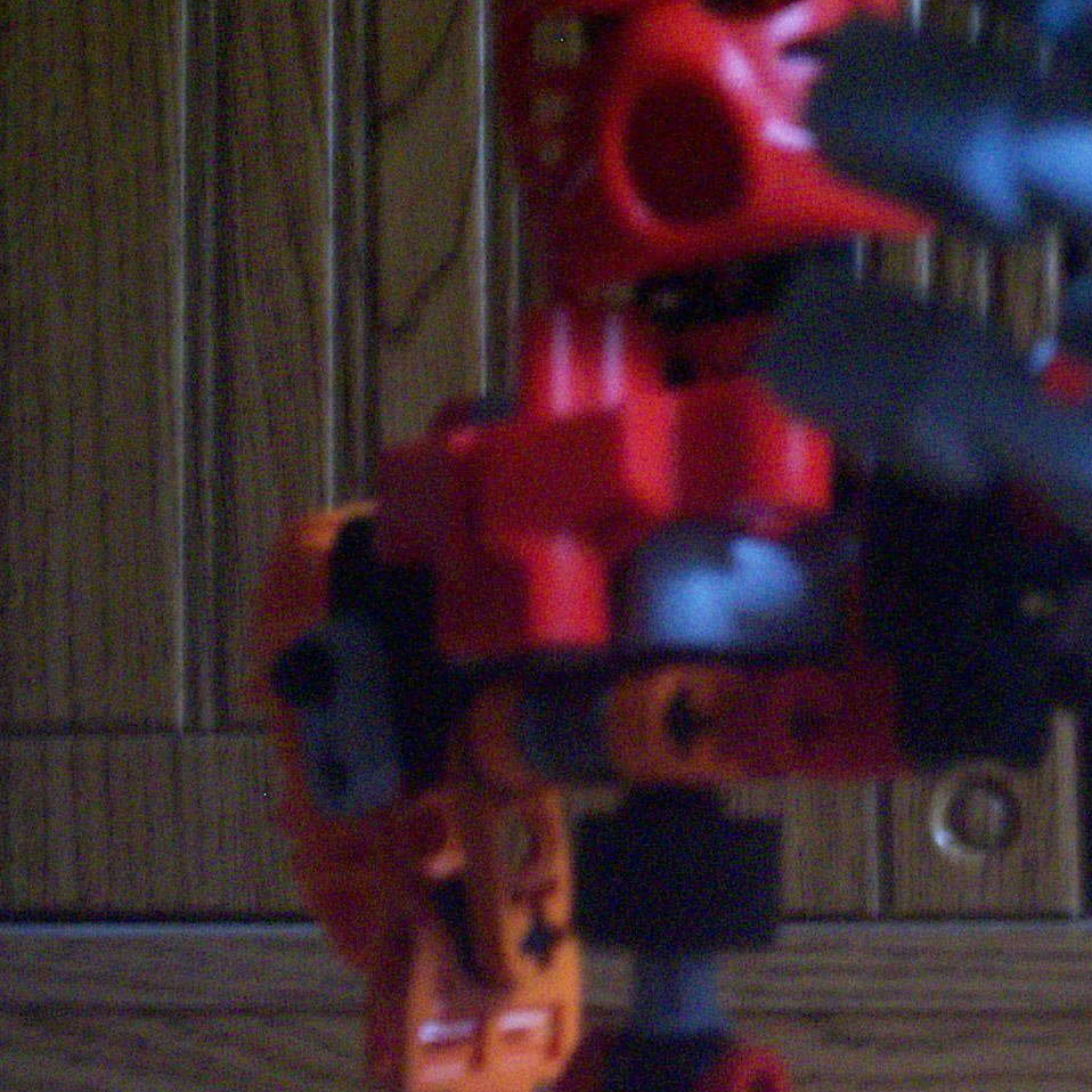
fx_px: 2427
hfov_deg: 25.0
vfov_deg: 25.2
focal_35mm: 68
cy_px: 361
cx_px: 857
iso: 400
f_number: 4.5
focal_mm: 5.9
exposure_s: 1/8
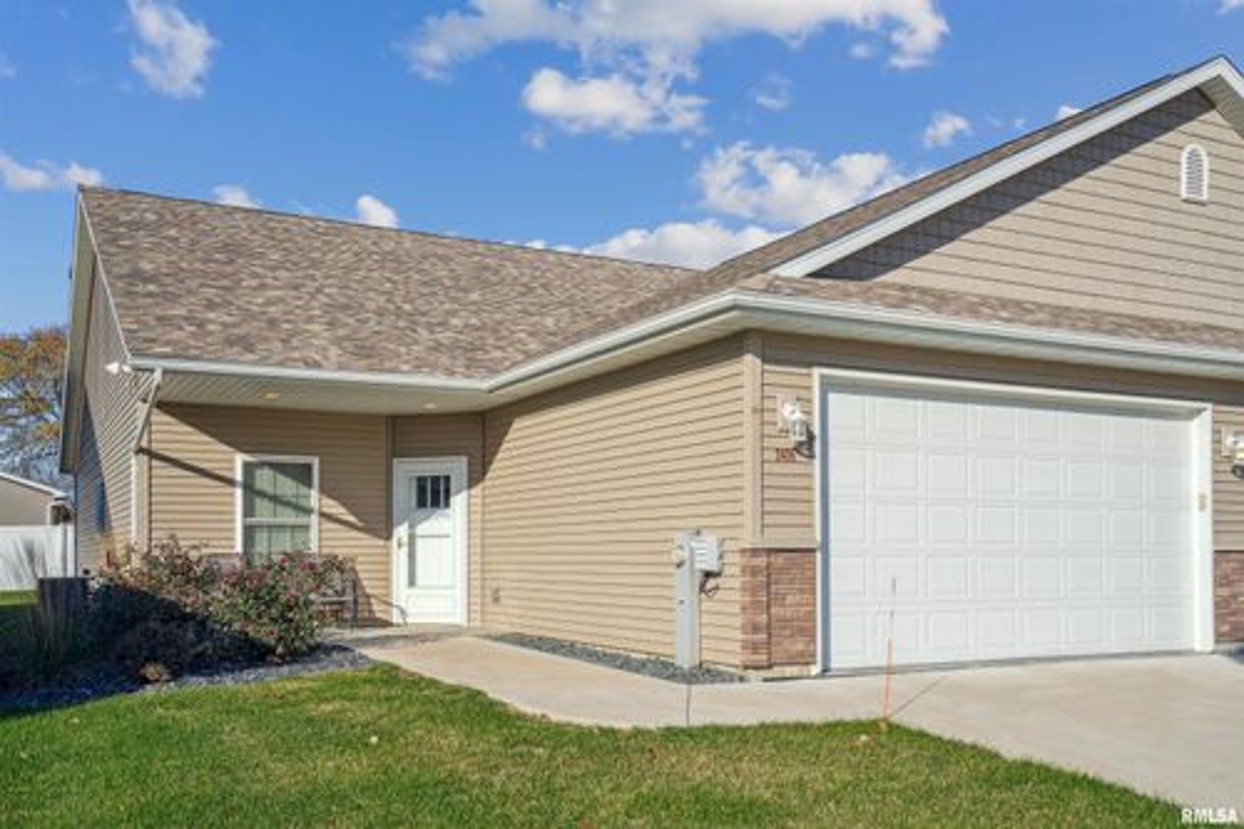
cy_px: 414
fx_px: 1140
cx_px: 622
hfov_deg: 57.2
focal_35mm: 33
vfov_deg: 39.9
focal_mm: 33
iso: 400
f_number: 9
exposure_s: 1/1600
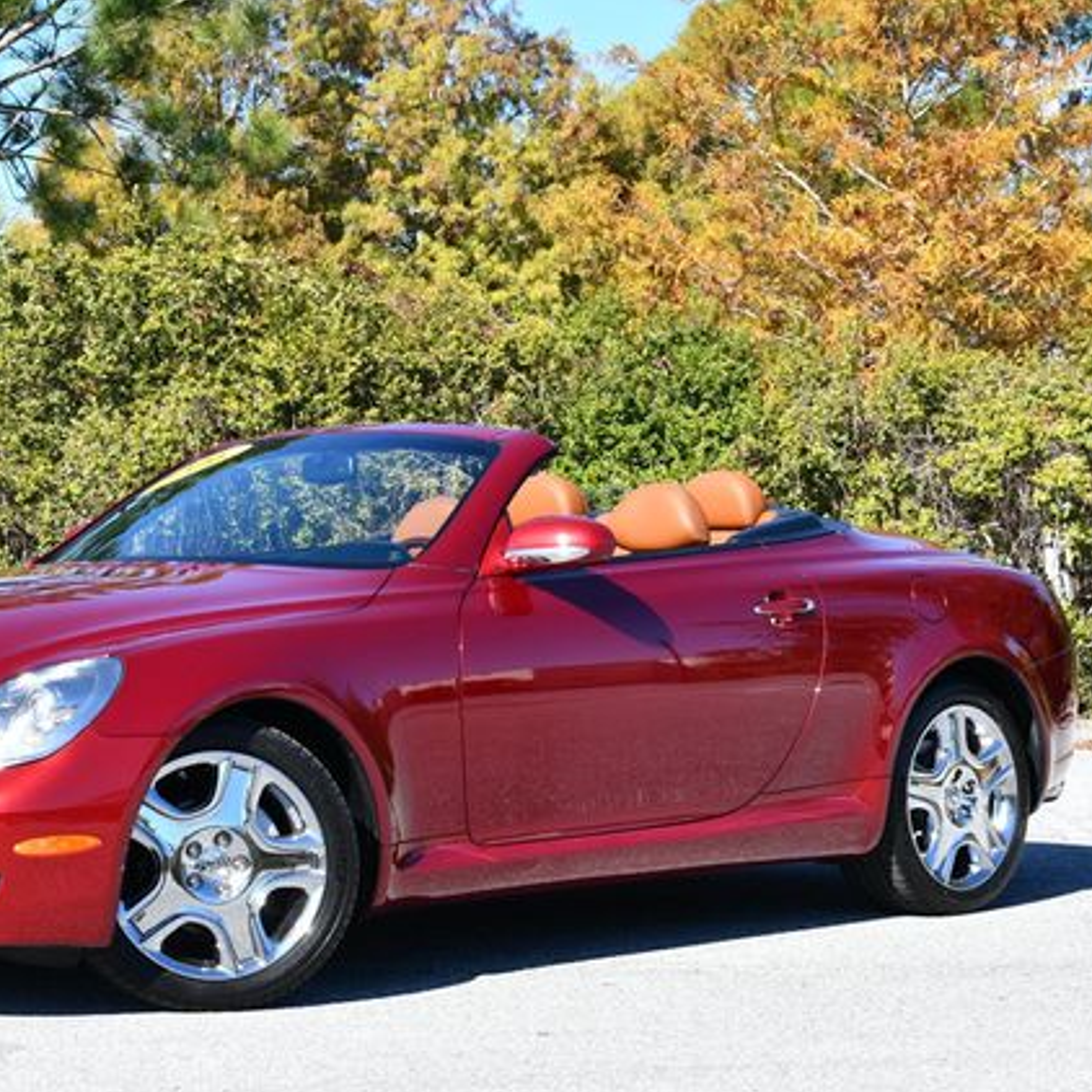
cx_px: 347
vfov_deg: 17.7
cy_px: 549
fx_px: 3498
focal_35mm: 98
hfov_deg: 17.7
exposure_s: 1/250
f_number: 8
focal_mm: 38
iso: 140
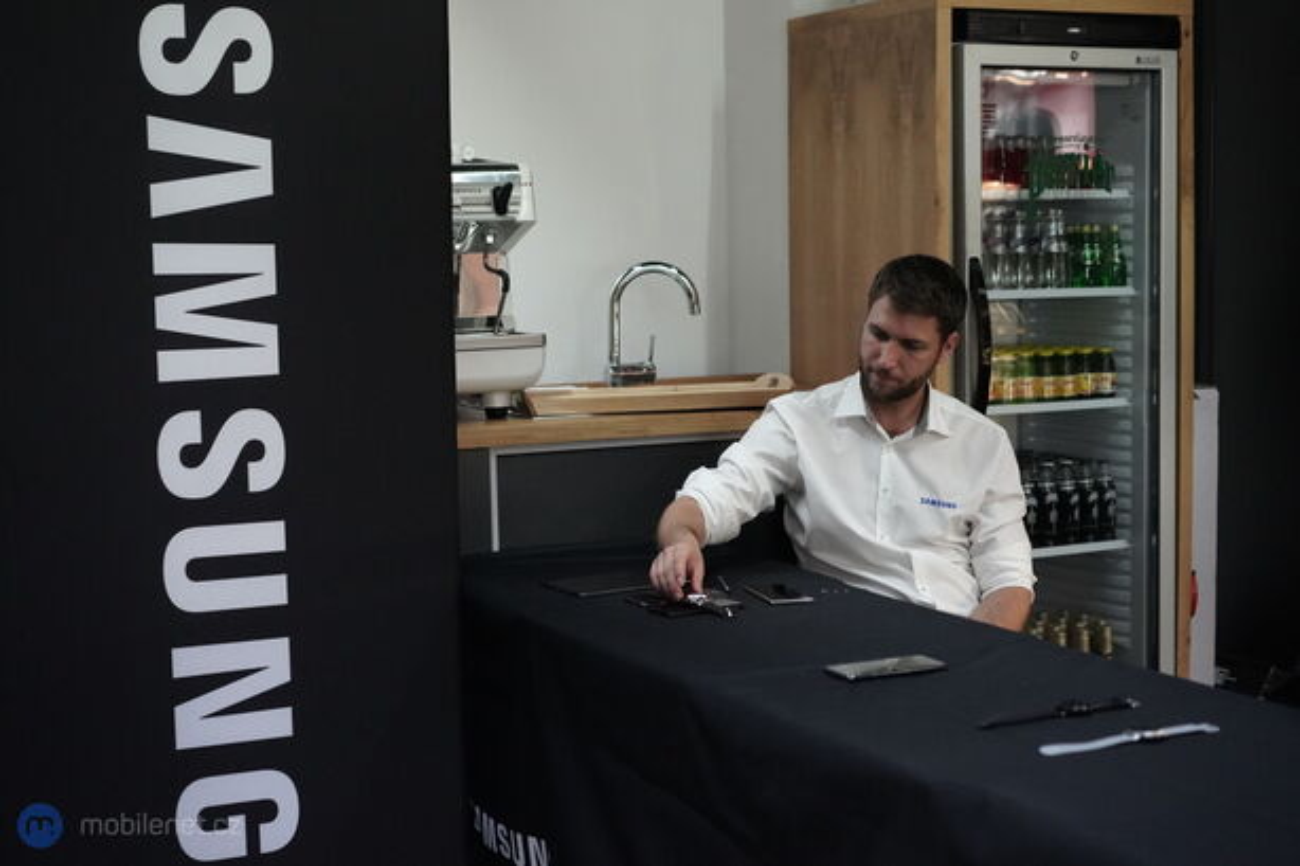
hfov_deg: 36.3
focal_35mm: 55
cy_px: 433
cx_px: 650
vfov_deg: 24.6
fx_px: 1985
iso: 12800
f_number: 3.2
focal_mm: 55
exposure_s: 1/250
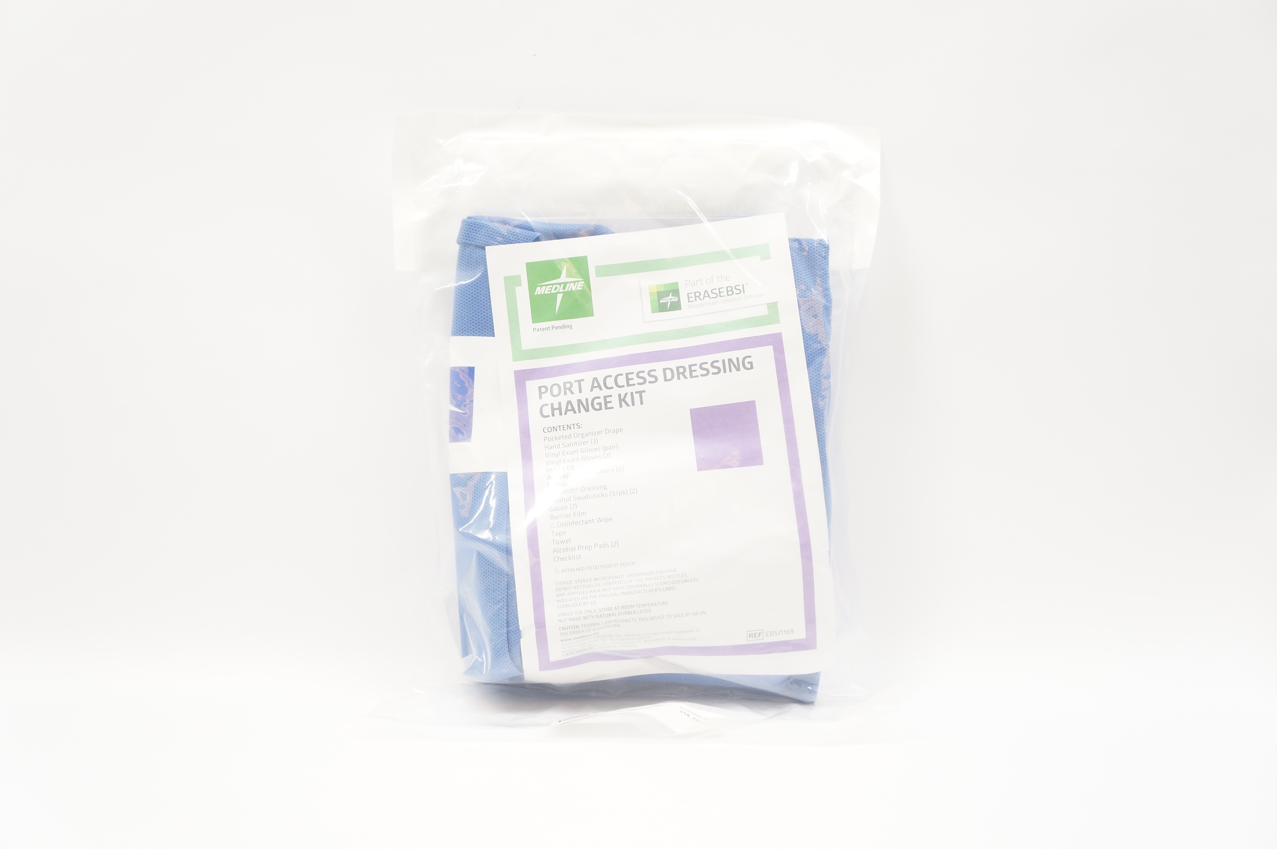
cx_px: 638
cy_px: 424
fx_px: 1488
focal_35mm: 42
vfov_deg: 31.8
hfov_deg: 46.4
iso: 400
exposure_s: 1/60
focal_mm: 28
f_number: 4.5
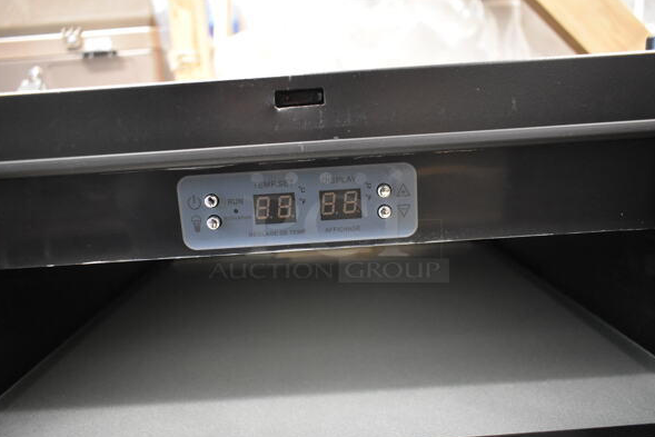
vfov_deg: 46.4
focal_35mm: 28
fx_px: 510
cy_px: 224
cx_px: 326
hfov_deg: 65.5
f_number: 3.5
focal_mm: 18
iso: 4000
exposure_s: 1/30
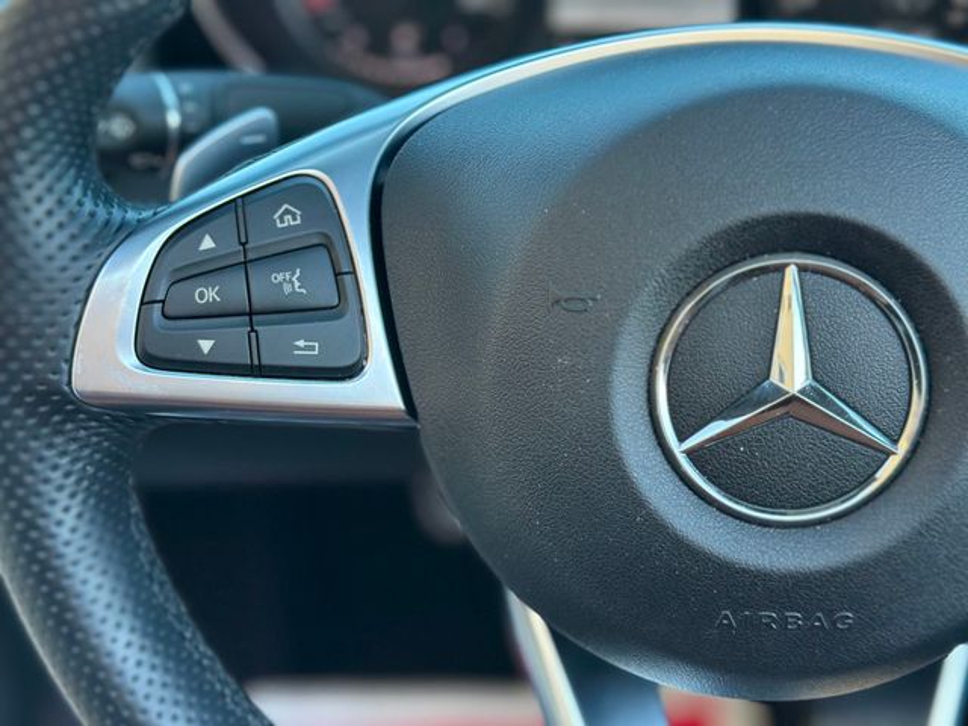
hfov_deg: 39.7
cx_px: 484
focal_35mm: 48
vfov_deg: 30.3
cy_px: 363
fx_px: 1342
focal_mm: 6.86
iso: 80
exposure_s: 1/195
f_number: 1.78
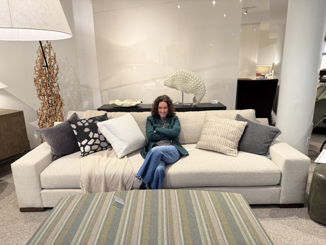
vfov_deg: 56.8
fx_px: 226
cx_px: 163
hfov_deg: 71.6
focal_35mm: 24
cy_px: 122
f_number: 1.78
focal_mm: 6.76
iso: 125
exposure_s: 1/60
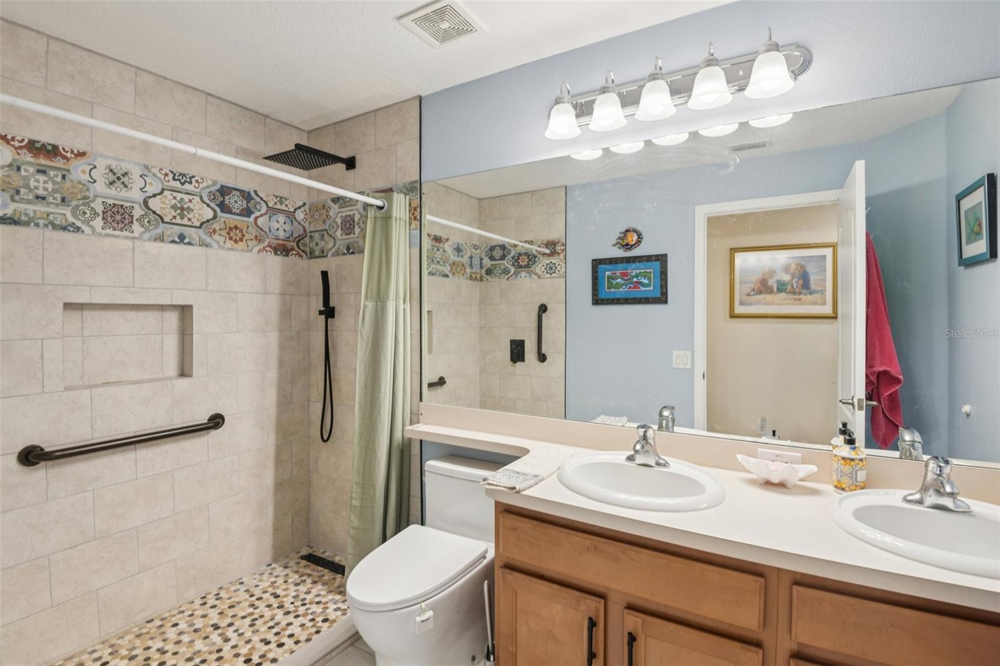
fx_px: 444
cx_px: 500
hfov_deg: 96.7
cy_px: 333
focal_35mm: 16
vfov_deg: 73.7
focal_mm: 16
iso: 400
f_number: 8
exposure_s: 1/20
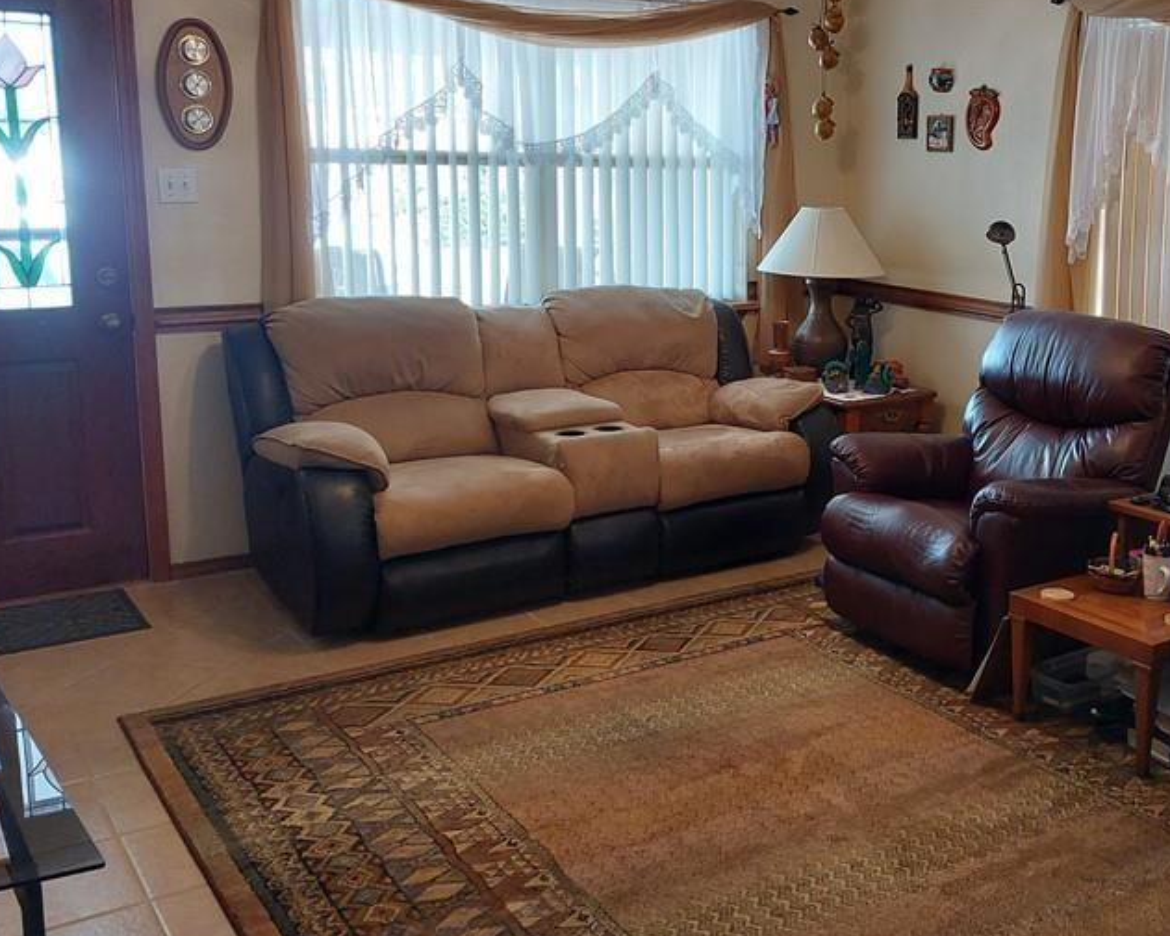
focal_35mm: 38
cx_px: 866
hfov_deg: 46.4
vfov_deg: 39.1
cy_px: 402
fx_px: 1316
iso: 160
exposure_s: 1/60
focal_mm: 5.23
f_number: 1.8
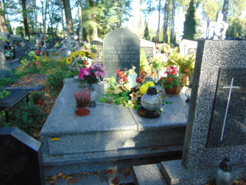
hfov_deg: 69.4
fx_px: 178
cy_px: 92
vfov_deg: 54.9
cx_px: 123
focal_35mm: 25
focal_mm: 4.5
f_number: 3
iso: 80
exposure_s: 1/125
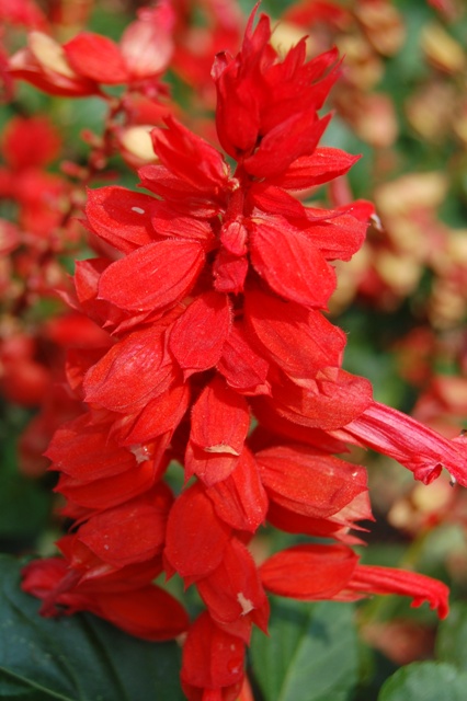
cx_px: 234
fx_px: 1607
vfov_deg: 24.6
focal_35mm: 82
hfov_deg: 16.5
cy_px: 350
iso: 200
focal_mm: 55
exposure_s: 1/320
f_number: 8
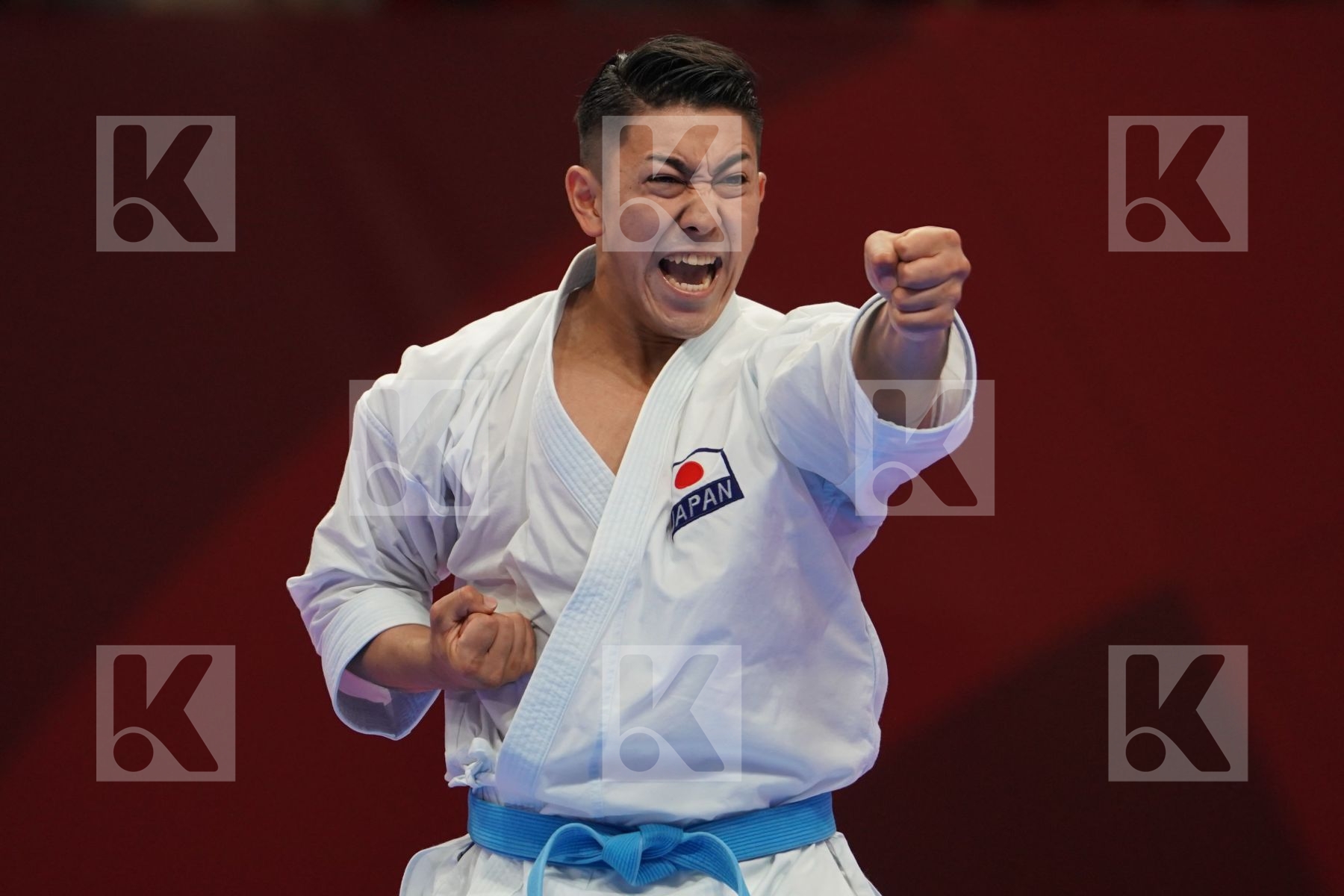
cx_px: 672
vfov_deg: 3.3
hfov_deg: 4.9
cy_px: 448
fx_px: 15679
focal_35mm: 420
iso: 1250
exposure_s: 1/500
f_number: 4
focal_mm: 280
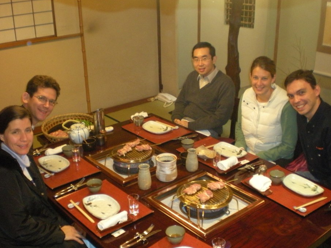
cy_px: 140
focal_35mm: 43
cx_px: 170
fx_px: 411
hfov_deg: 43.8
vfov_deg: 33.6
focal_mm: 6.3
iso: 400
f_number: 3.1
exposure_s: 1/19
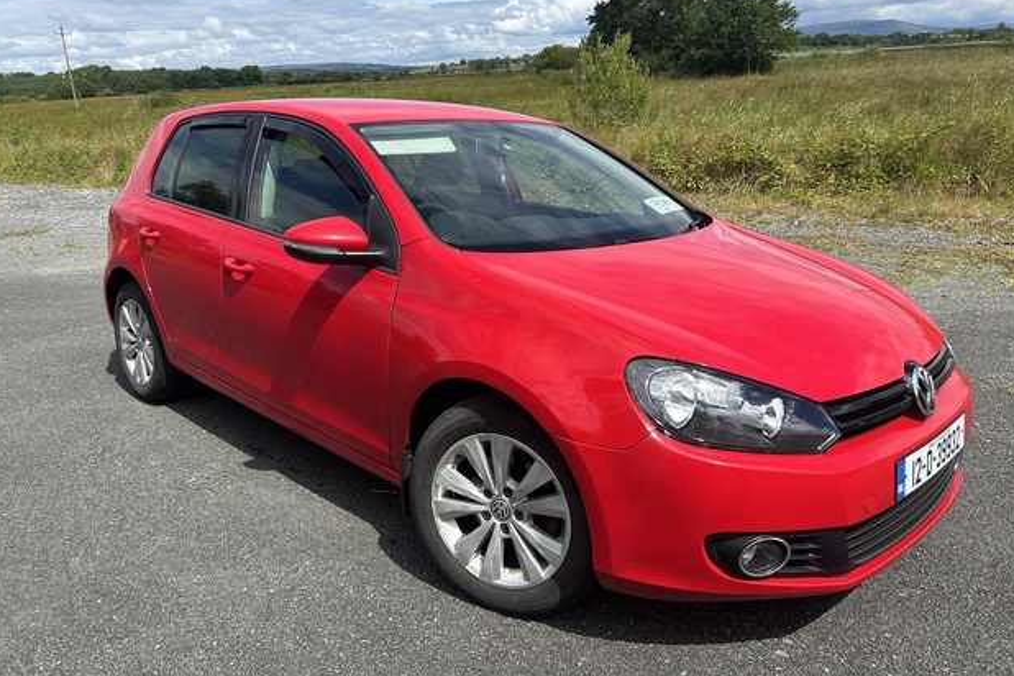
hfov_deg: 65.5
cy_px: 323
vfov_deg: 46.4
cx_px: 507
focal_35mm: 28
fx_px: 789
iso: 50
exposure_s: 1/2915
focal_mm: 5.7
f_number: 1.5
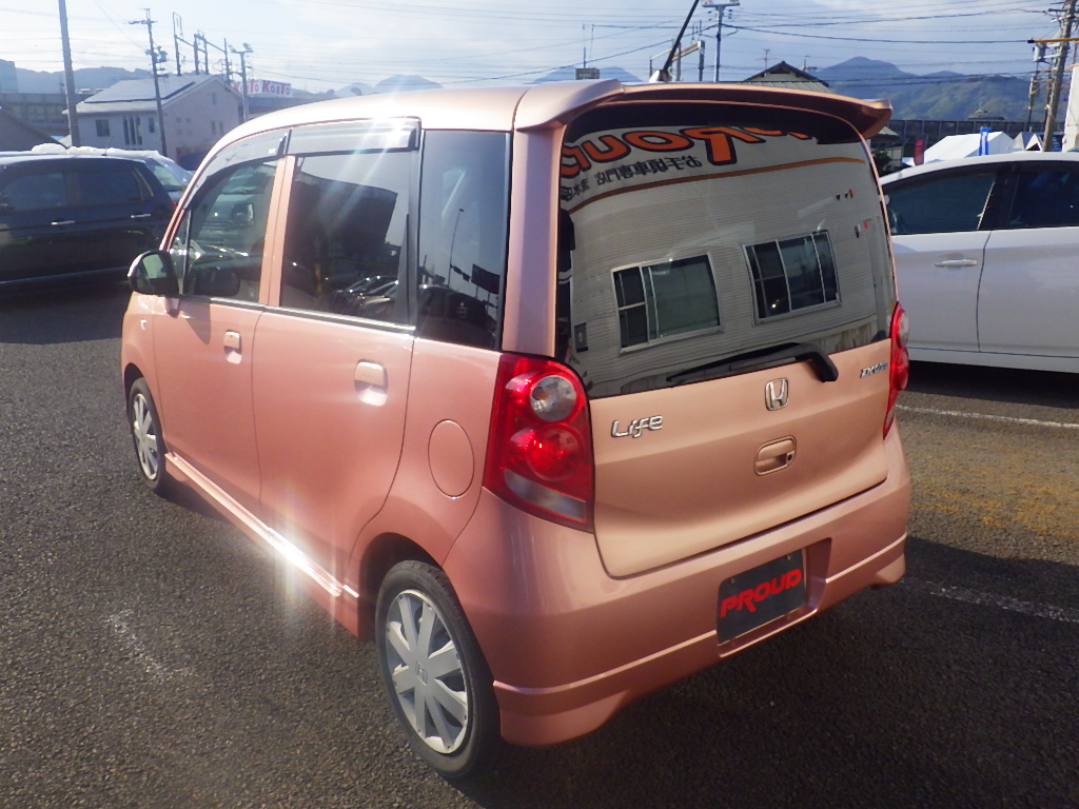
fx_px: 873
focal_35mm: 28
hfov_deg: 63.4
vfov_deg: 49.7
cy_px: 404
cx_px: 540
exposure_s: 1/1250
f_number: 4.2
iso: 250
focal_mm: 5
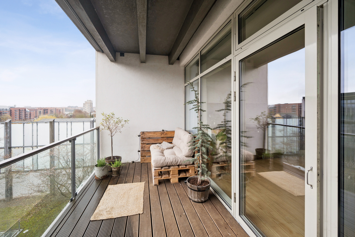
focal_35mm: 15
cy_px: 118
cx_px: 178
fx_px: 148
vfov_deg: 77.3
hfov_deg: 100.4
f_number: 6.3
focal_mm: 15
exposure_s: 1/125
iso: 400
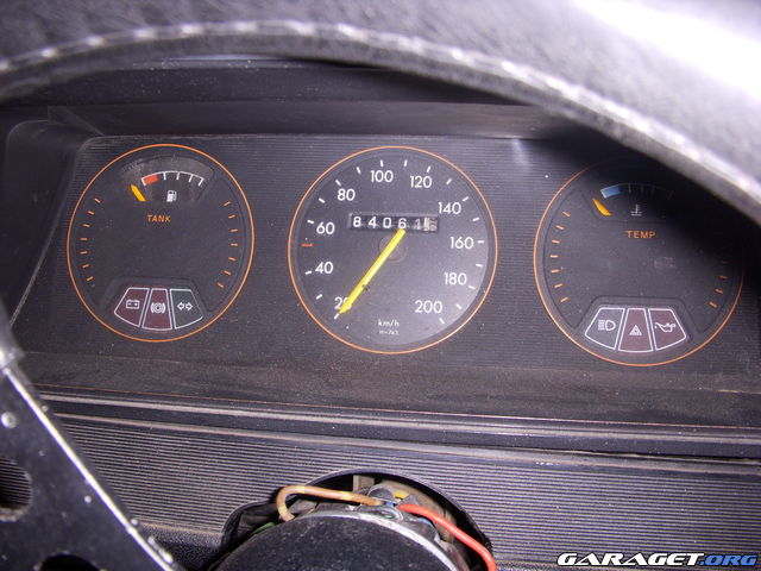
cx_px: 380
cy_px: 286
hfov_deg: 49.0
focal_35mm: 38
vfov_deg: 37.7
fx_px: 835
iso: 100
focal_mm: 6.3
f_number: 3.3
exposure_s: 1/30
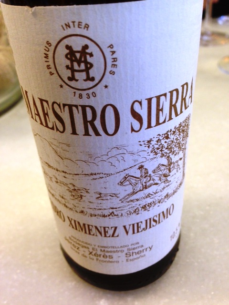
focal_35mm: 33
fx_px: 291
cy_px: 152
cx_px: 114
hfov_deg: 42.9
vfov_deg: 55.4
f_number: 2.4
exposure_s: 1/20
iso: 80
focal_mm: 4.13
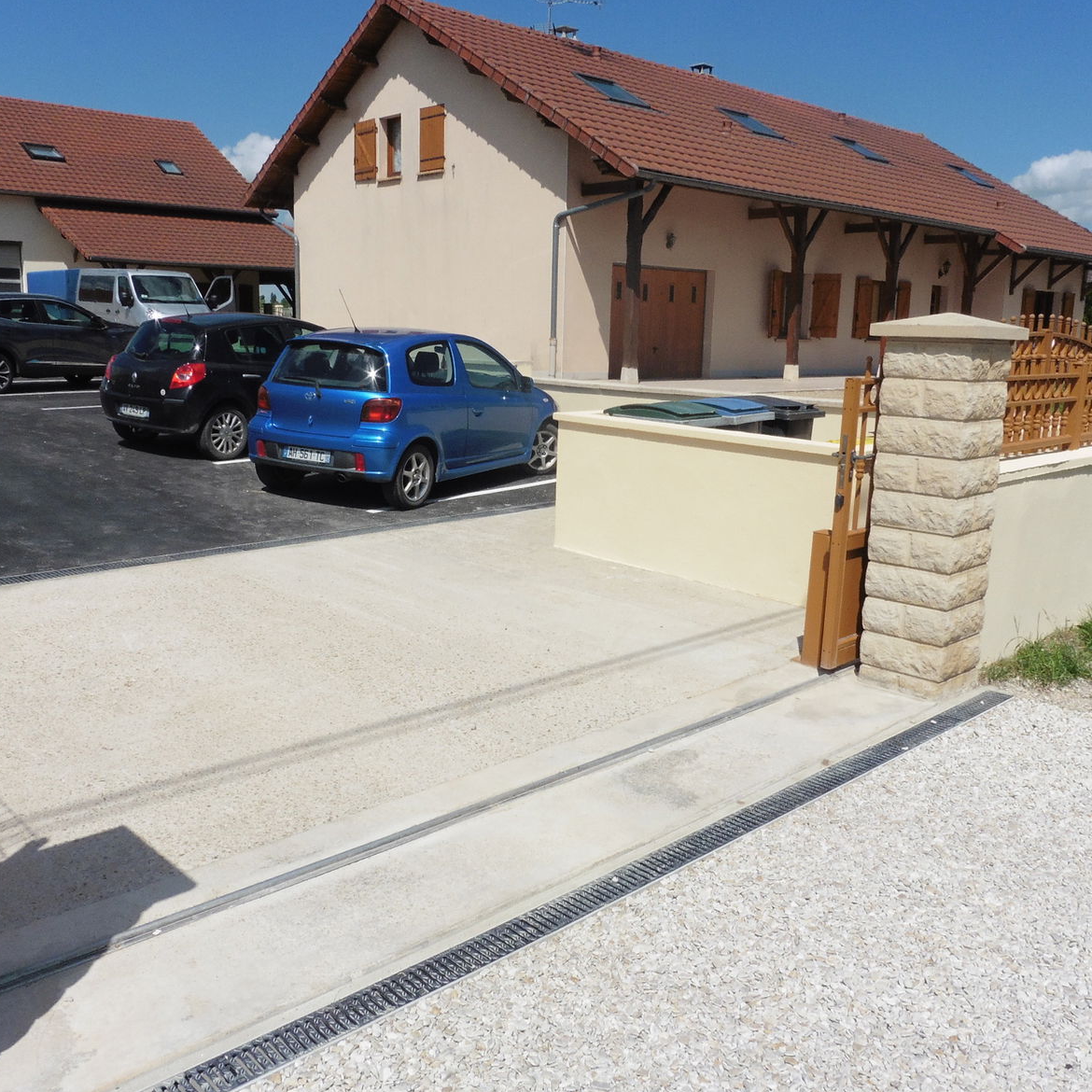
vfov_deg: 55.6
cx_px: 525
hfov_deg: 55.6
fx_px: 1035
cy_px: 549
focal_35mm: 29
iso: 100
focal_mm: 4.3
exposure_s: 1/1600
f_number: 5
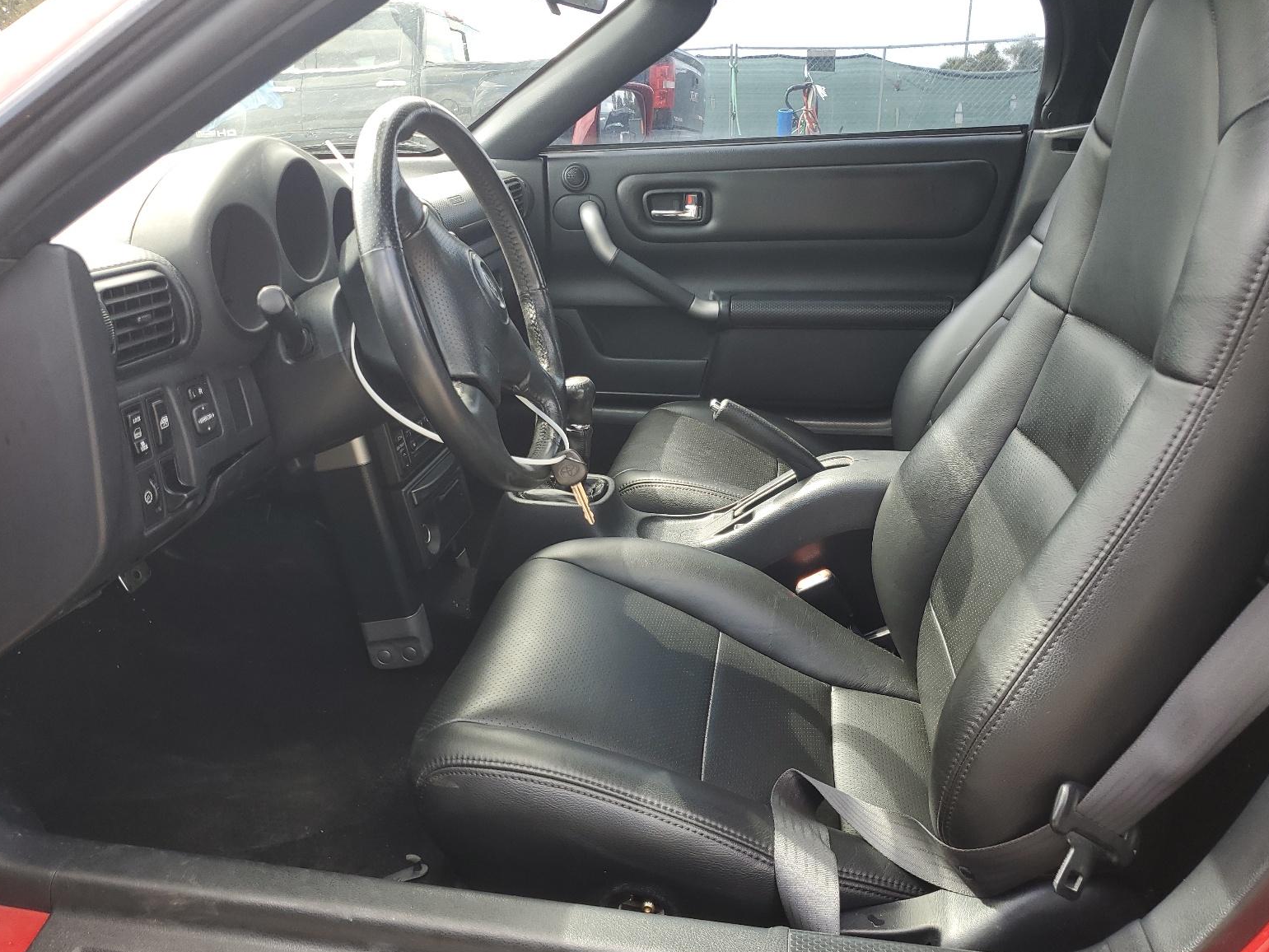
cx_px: 636
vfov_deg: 51.4
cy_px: 490
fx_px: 990
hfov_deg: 65.3
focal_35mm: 27
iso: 50
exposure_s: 1/222
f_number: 1.5
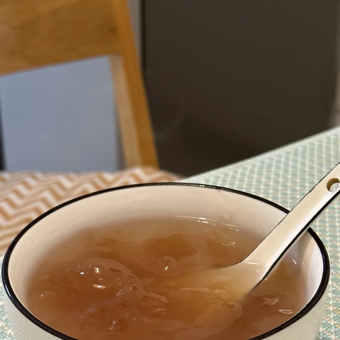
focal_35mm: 74
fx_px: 822
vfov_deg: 23.3
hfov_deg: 23.4
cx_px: 184
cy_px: 195
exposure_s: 1/33
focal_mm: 6.86
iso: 200
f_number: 1.78
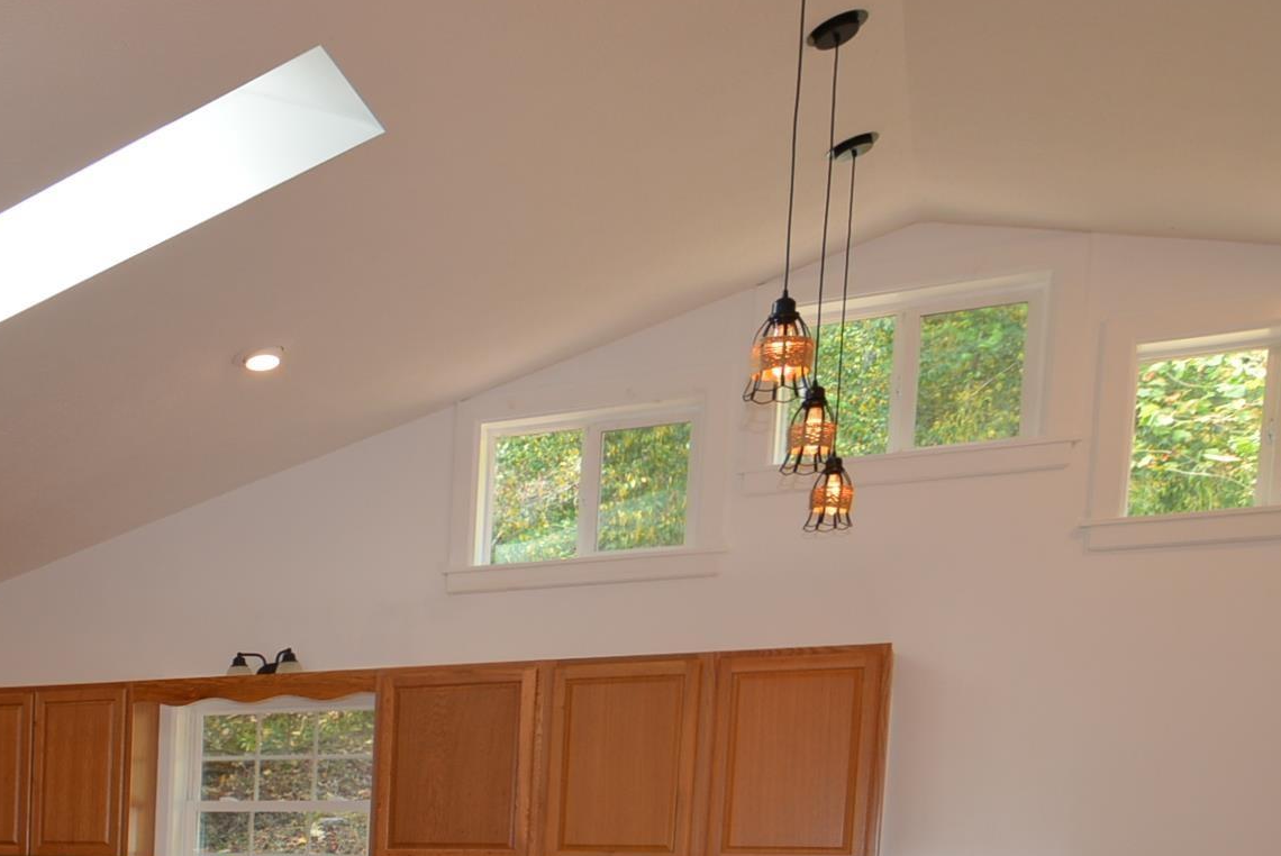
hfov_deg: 37.0
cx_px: -167
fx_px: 1542
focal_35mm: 43
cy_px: 1020
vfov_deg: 27.4
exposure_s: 1/80
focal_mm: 11
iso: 200
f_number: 4.5
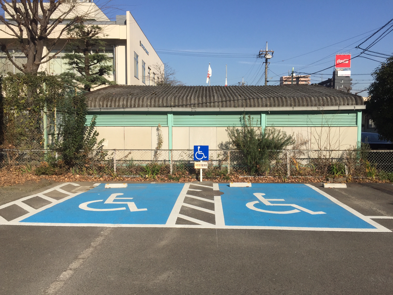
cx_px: 196
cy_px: 148
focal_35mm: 29
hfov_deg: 61.7
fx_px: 329
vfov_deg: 48.2
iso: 32
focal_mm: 4.15
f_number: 2.2
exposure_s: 1/2825
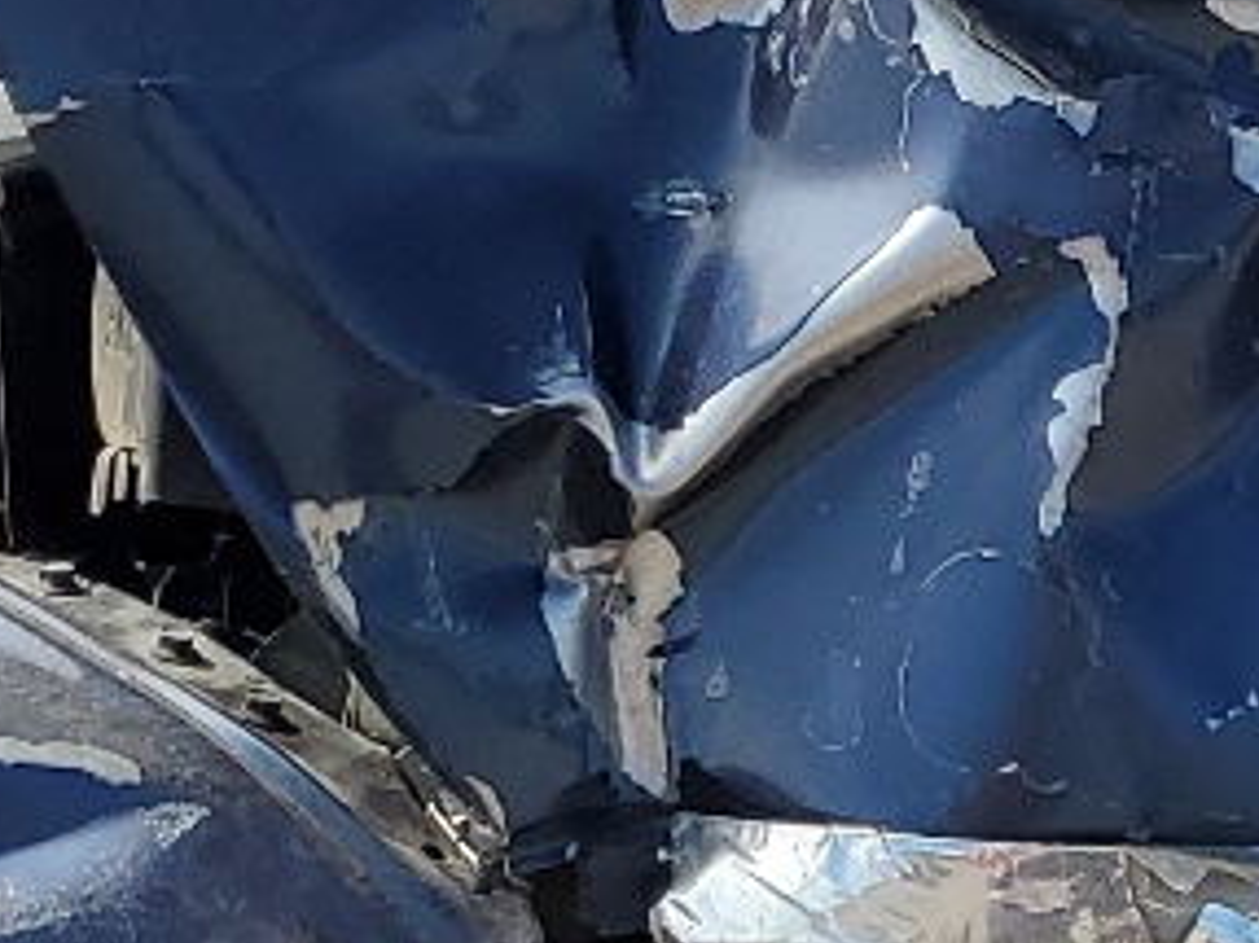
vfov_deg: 9.8
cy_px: 1509
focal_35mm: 145
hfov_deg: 13.1
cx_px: 1685
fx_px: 5272
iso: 50
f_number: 1.5
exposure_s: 1/2500
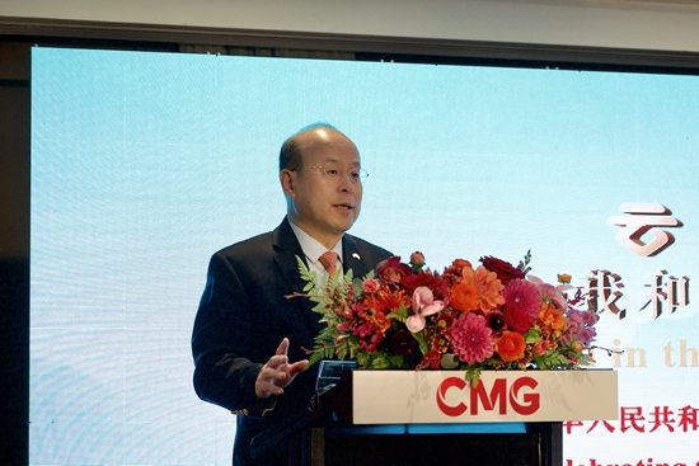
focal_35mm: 97
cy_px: 233
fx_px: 1884
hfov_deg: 21.0
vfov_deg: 14.1
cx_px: 350
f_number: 4
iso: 1000
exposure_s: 1/160
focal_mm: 65
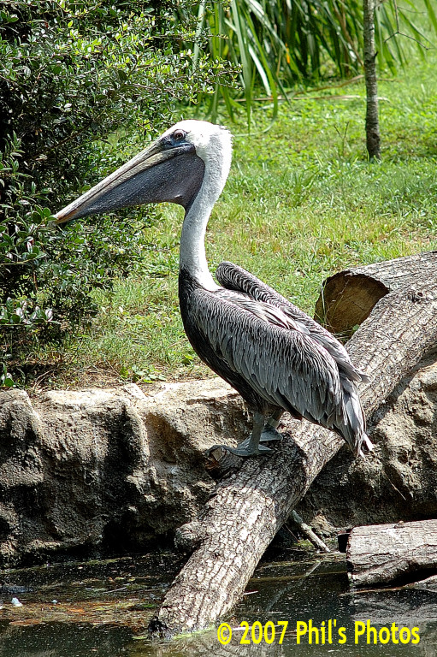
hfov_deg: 10.7
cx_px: 218
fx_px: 2325
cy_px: 328
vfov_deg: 16.1
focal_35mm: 128
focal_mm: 85
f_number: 4
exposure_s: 1/800
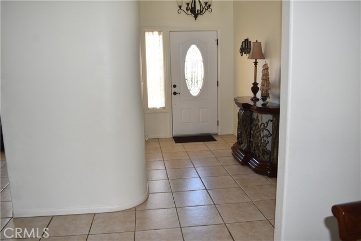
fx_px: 301
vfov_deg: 43.6
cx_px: 180
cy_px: 120
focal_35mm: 30
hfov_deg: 61.9
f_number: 5.6
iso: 450
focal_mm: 20
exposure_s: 1/125
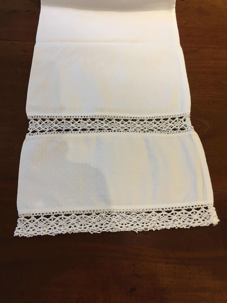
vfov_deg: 61.7
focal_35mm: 29
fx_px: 254
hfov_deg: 48.2
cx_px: 114
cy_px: 152
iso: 100
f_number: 2.2
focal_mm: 4.15
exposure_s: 1/33
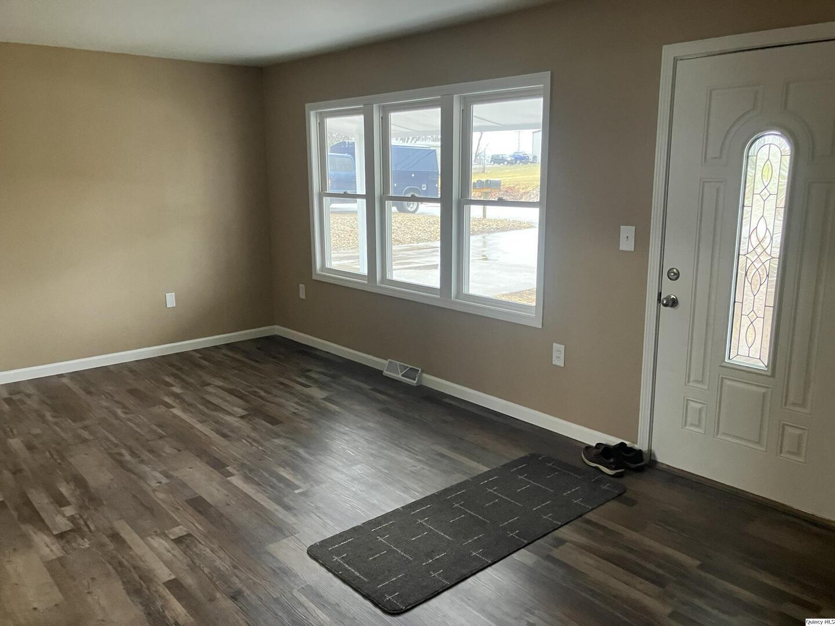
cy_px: 313
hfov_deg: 63.4
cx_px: 418
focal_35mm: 28
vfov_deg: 49.7
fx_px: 675
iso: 320
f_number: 1.8
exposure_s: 1/60
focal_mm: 3.99
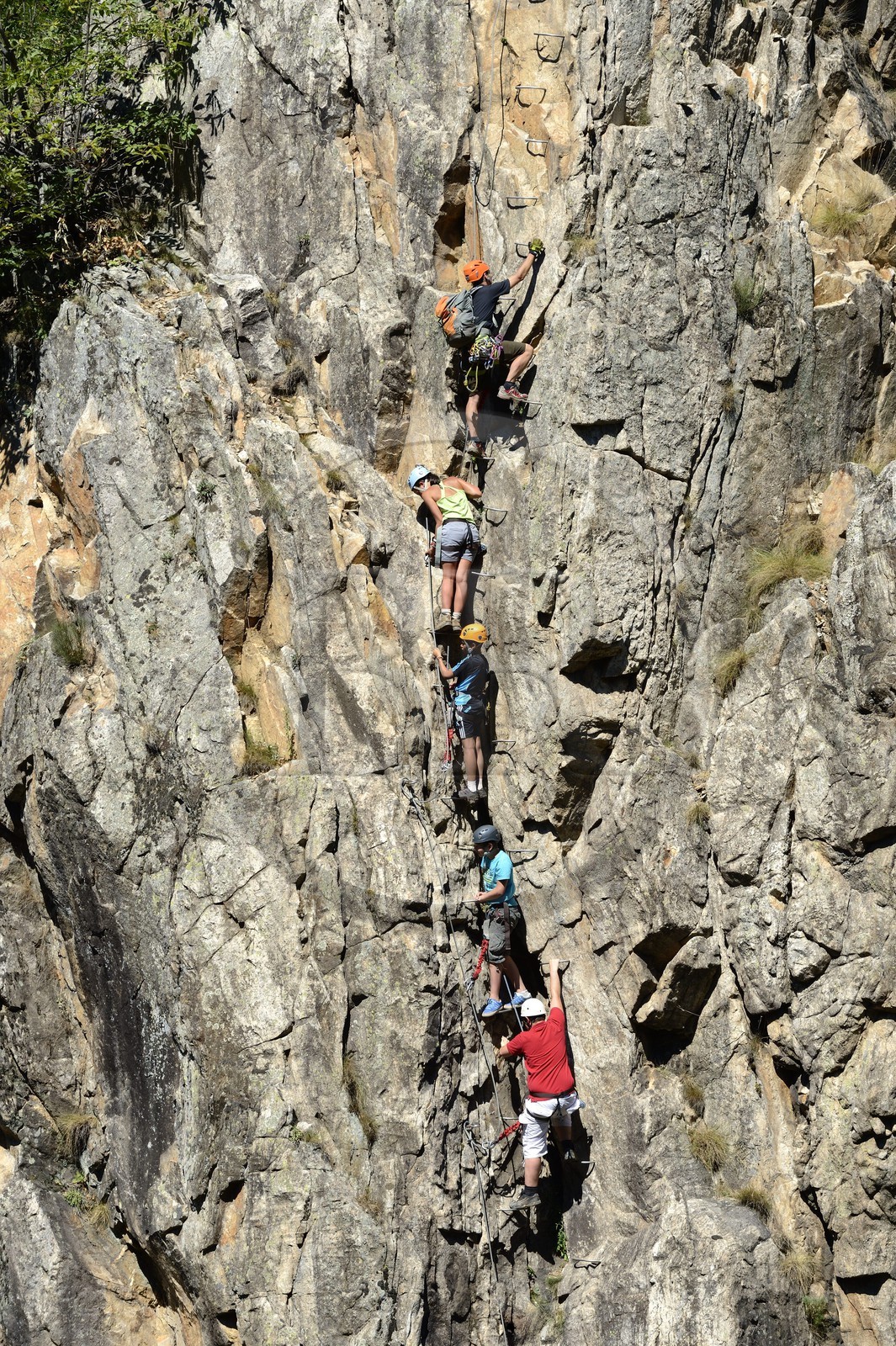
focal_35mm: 140
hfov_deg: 9.8
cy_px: 673
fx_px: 5232
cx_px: 448
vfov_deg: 14.7
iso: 200
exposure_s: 1/320
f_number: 9
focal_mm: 140
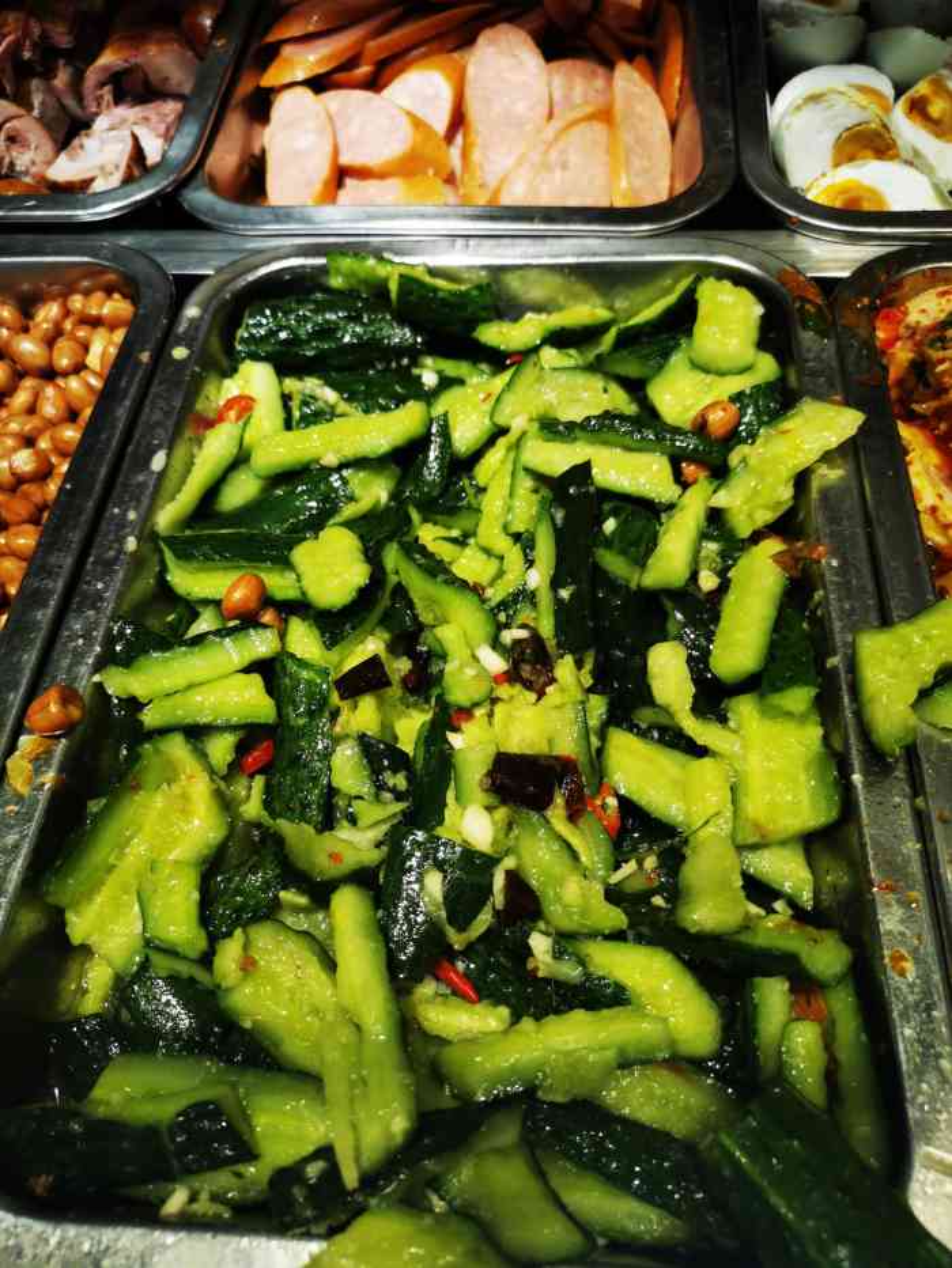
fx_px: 990
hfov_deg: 51.4
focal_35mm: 27
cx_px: 476
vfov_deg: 65.3
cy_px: 634
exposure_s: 1/100
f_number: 1.8
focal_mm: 5.58
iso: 80
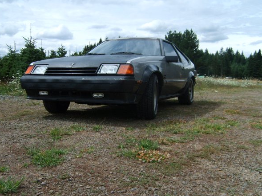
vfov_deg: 37.7
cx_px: 123
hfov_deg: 48.9
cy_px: 103
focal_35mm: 38
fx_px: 288
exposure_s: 1/1000
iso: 50
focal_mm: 5.8
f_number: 2.8
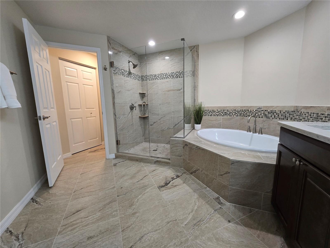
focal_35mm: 13
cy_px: 124
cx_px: 165
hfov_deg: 106.2
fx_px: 124
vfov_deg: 89.9
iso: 200
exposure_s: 1/60
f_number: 2.2
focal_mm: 2.2
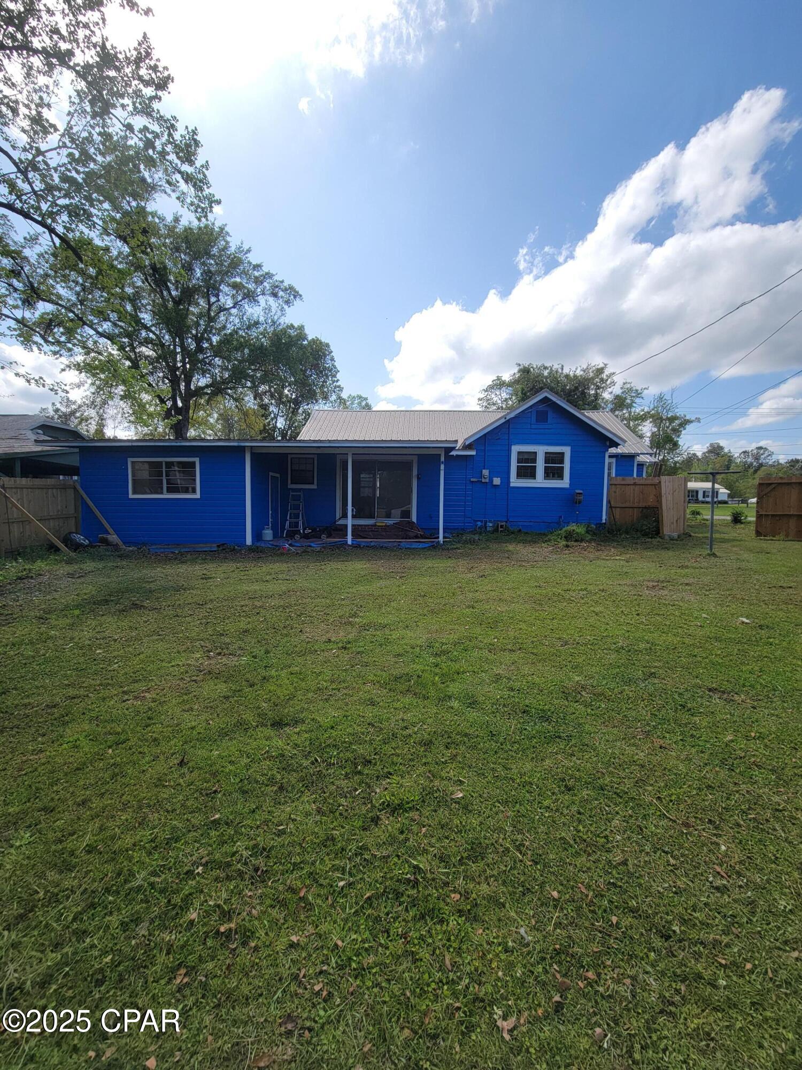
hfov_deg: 89.9
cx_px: 401
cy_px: 535
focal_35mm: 13
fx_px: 402
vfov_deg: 106.2
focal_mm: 2.2
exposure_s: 1/1623
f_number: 2.2
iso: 50
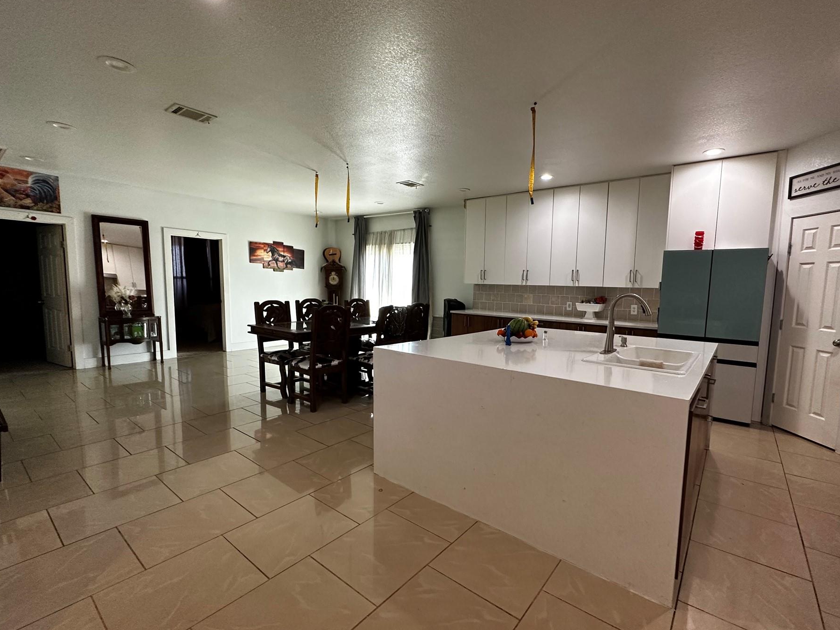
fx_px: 388
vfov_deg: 78.1
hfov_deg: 94.1
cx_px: 467
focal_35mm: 16
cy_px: 325
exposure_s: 1/120
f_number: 2.2
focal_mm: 2.22
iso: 250
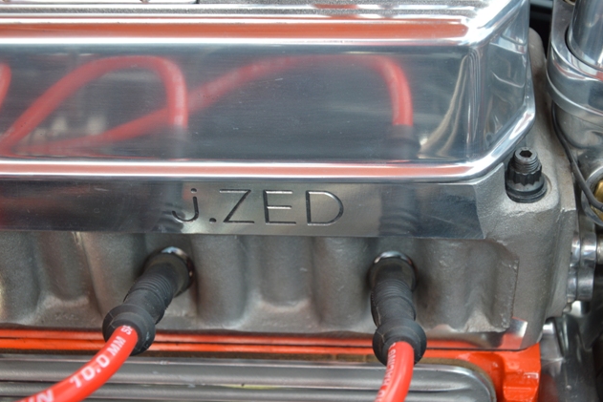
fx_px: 1273
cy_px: 200
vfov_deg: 18.0
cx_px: 300
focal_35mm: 76
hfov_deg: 26.6
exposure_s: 1/60
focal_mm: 50
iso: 400
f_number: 5
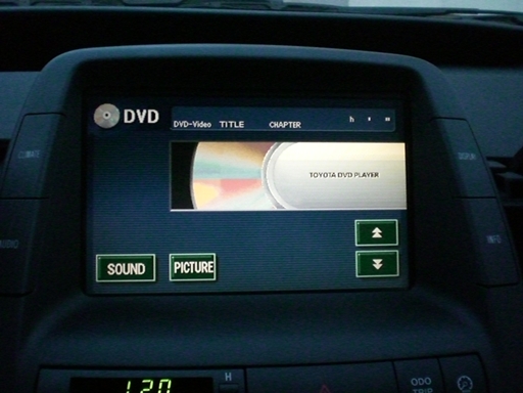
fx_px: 574
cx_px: 262
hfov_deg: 49.0
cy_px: 196
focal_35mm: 38
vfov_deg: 37.7
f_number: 3.1
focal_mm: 6.3
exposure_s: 1/100
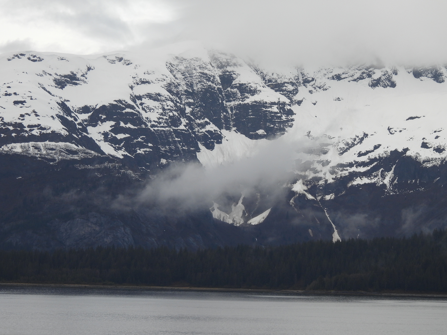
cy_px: 168
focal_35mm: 185
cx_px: 224
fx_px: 2389
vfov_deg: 8.0
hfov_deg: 10.7
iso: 100
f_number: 4.5
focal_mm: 33
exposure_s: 1/400
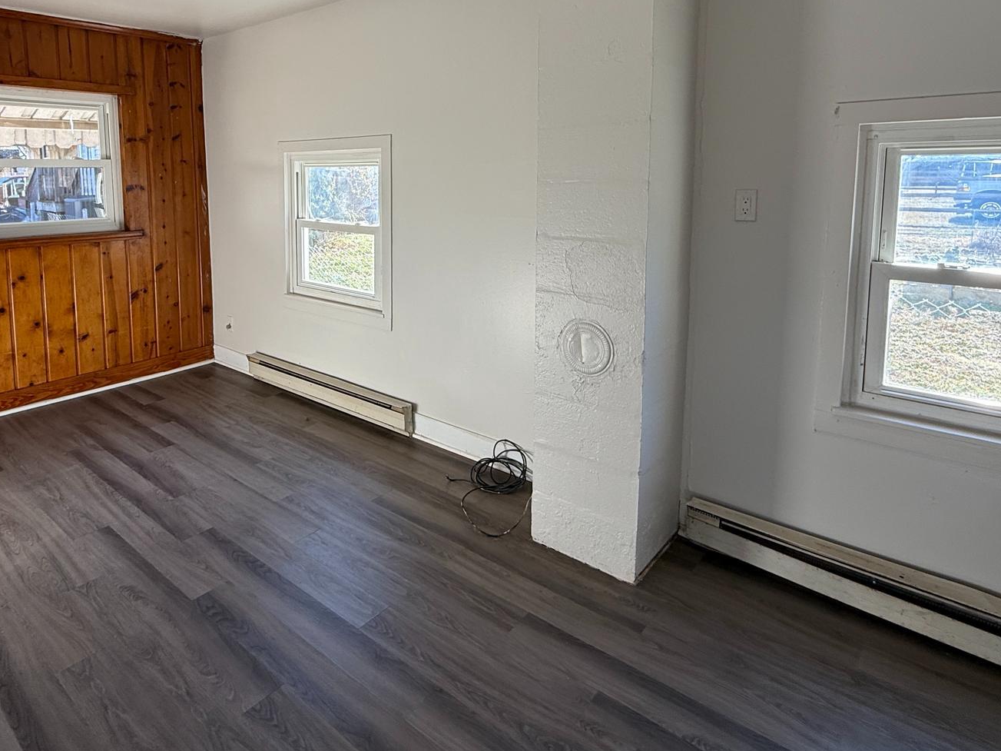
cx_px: 412
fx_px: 636
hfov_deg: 75.7
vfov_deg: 59.4
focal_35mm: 22
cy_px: 239
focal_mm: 2.22
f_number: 2.2
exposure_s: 1/109
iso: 64
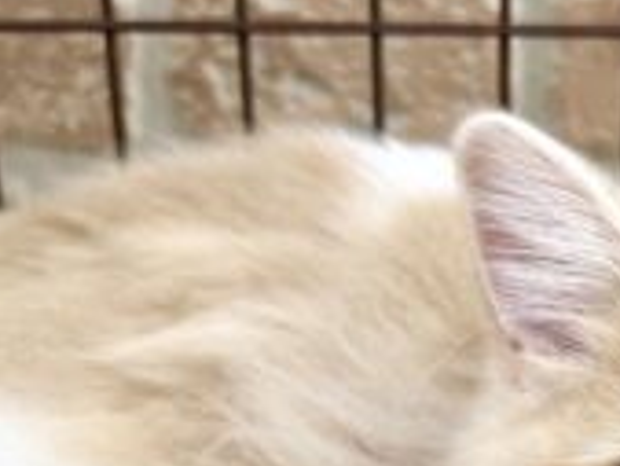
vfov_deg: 15.0
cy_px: 716
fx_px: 1631
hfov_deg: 21.0
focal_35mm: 91
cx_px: 583
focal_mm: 6.76
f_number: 1.78
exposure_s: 1/50
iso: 125
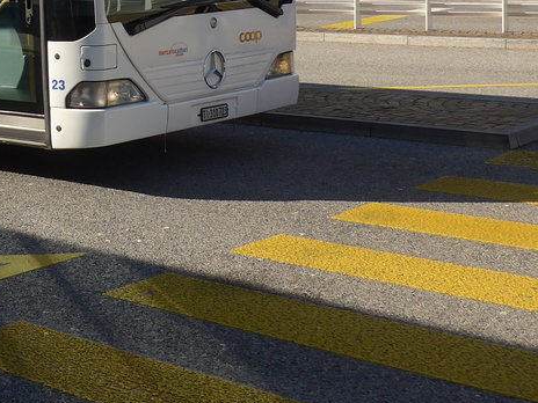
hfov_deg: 23.4
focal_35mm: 75
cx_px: -138
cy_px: -91
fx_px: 1166
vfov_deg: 18.5
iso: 80
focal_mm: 6
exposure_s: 1/1000
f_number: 2.8
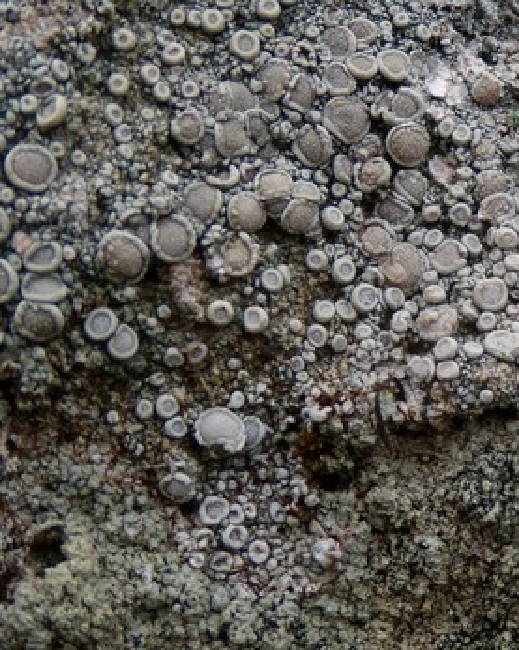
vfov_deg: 25.0
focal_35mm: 76
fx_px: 1461
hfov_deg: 19.6
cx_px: 515
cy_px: 227
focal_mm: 6.4
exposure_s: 1/250
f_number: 3.6
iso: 80
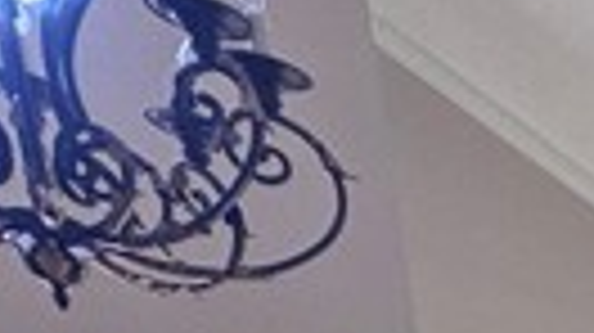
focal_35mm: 74
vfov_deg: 11.0
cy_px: 981
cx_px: 1292
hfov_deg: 17.0
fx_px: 1165
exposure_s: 1/99
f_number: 2.2
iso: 50
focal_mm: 2.22
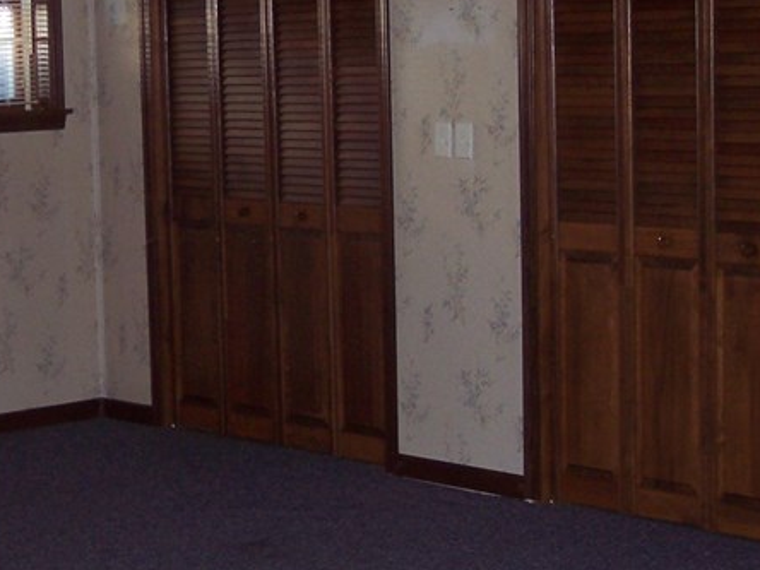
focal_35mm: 90
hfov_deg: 21.7
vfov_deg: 16.4
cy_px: 300
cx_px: 255
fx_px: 1976
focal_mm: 8
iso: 140
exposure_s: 1/60
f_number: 2.8
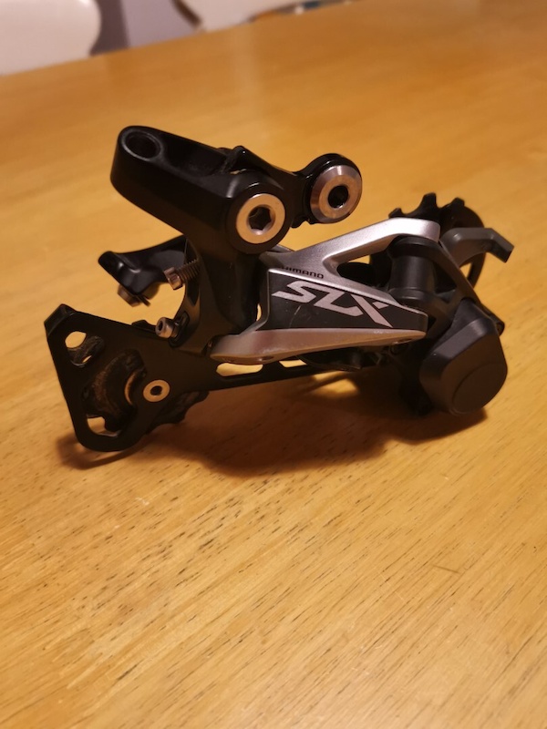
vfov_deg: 65.3
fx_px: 569
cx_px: 274
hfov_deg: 51.4
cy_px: 364
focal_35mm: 27
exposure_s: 1/33.3
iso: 400
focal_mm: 5.58
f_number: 1.8
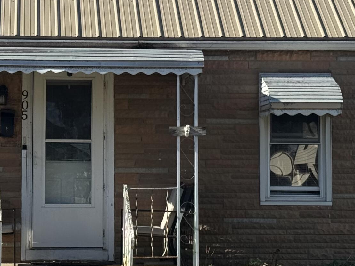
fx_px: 1333
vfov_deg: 11.4
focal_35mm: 130
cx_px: 70
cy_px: 130
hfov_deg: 15.1
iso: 64
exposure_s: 1/3817
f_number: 1.78
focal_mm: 6.76
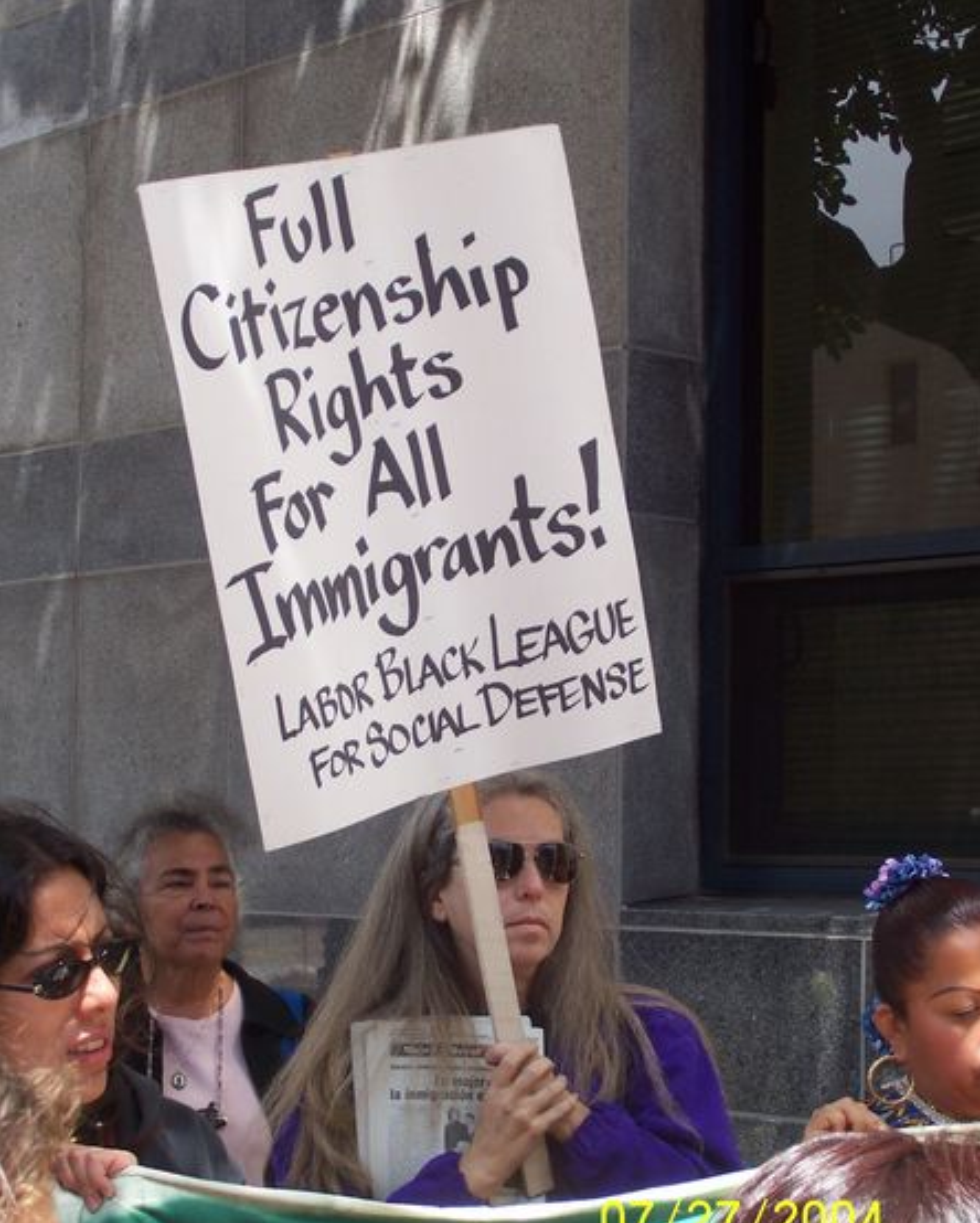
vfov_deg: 25.4
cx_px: 494
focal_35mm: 75
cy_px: 658
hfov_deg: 20.5
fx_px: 2716
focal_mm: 10.8
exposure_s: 1/250
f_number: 4
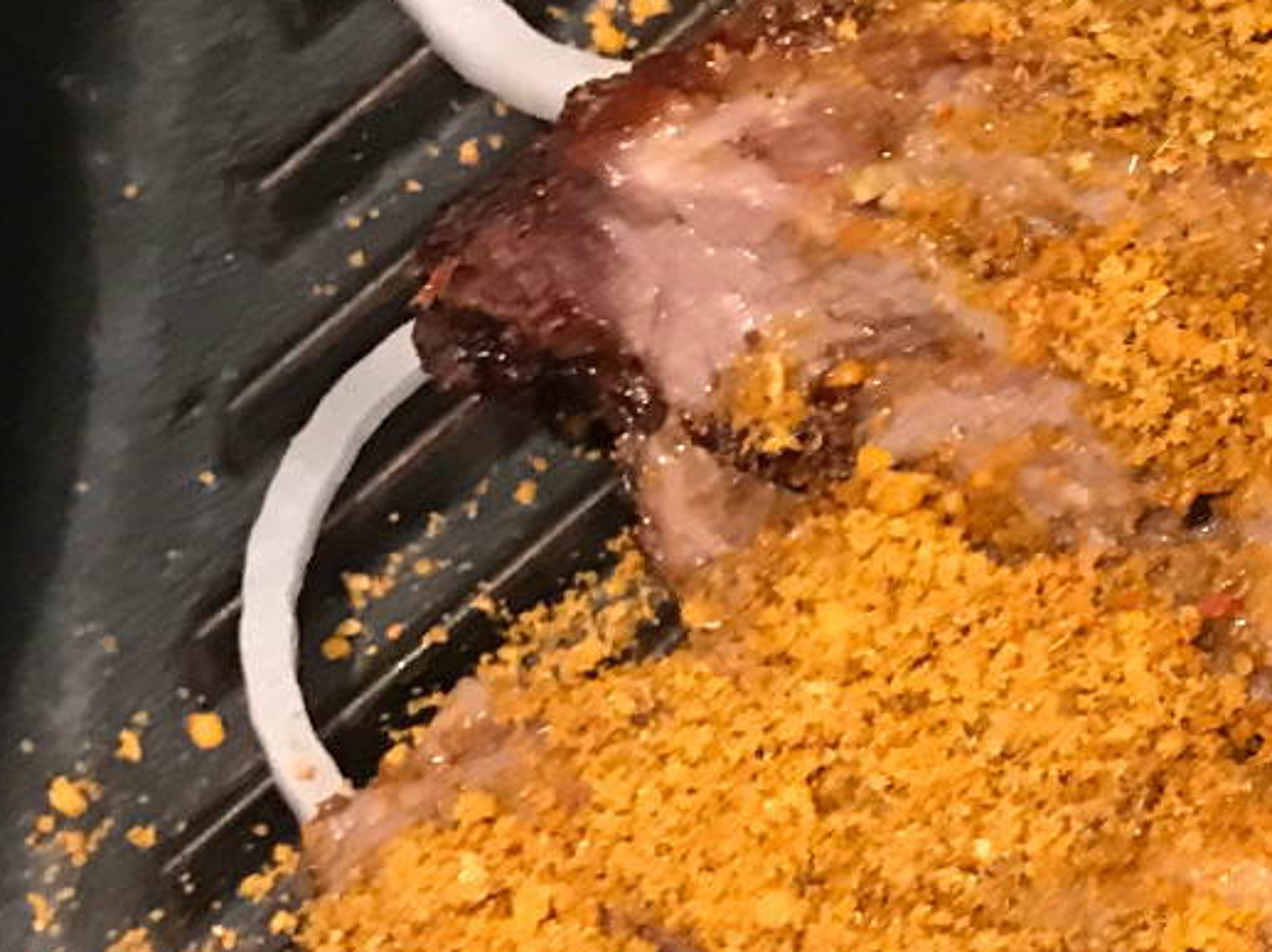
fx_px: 4076
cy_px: 494
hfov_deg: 16.2
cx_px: 1914
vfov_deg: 13.3
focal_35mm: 111
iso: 100
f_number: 1.8
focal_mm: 3.99
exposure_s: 1/16
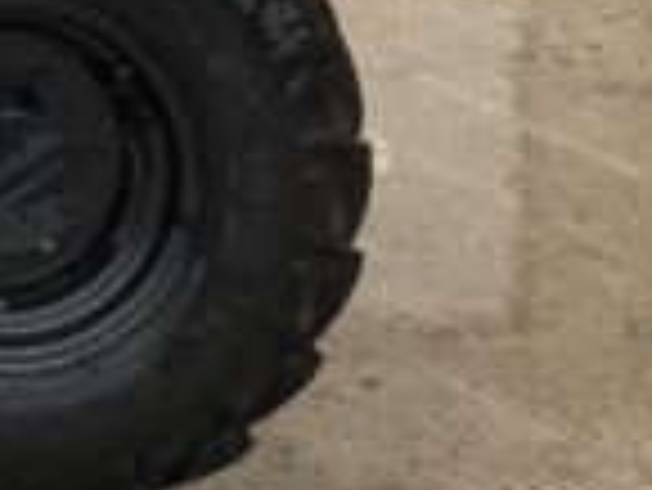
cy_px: -782
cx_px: -728
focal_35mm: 205
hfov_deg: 9.0
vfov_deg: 6.8
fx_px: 3864
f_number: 1.8
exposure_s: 1/248
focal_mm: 3
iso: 16
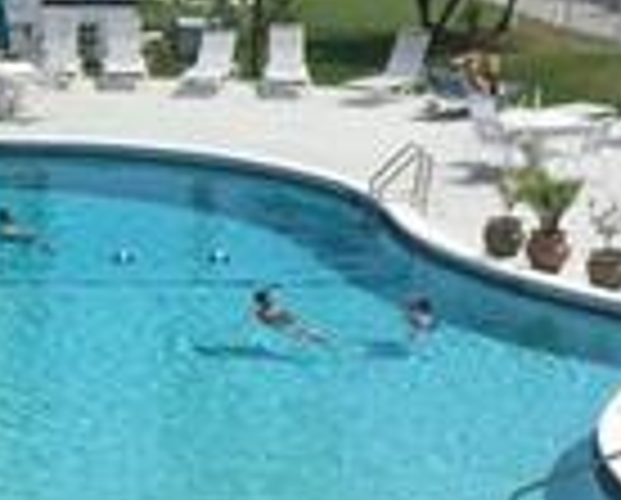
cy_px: 383
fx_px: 2892
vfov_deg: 9.9
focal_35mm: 157
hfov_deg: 12.0
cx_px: -130
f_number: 2.2
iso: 32
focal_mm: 4.15
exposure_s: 1/4405
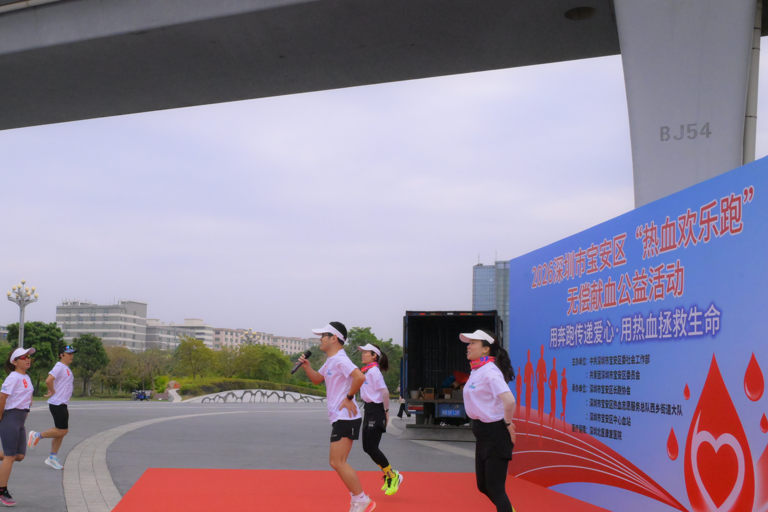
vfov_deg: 31.3
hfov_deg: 45.2
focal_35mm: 43
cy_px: 329
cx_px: 266
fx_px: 910
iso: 8000
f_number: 11
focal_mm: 32.5
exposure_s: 1/1250
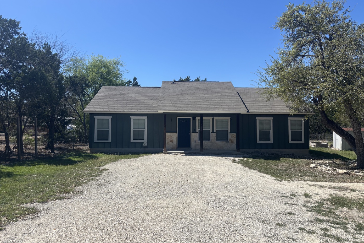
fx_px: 283
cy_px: 117
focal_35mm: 28
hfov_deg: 65.5
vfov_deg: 46.4
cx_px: 187
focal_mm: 5.96
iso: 50
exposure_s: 1/4255
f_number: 1.6
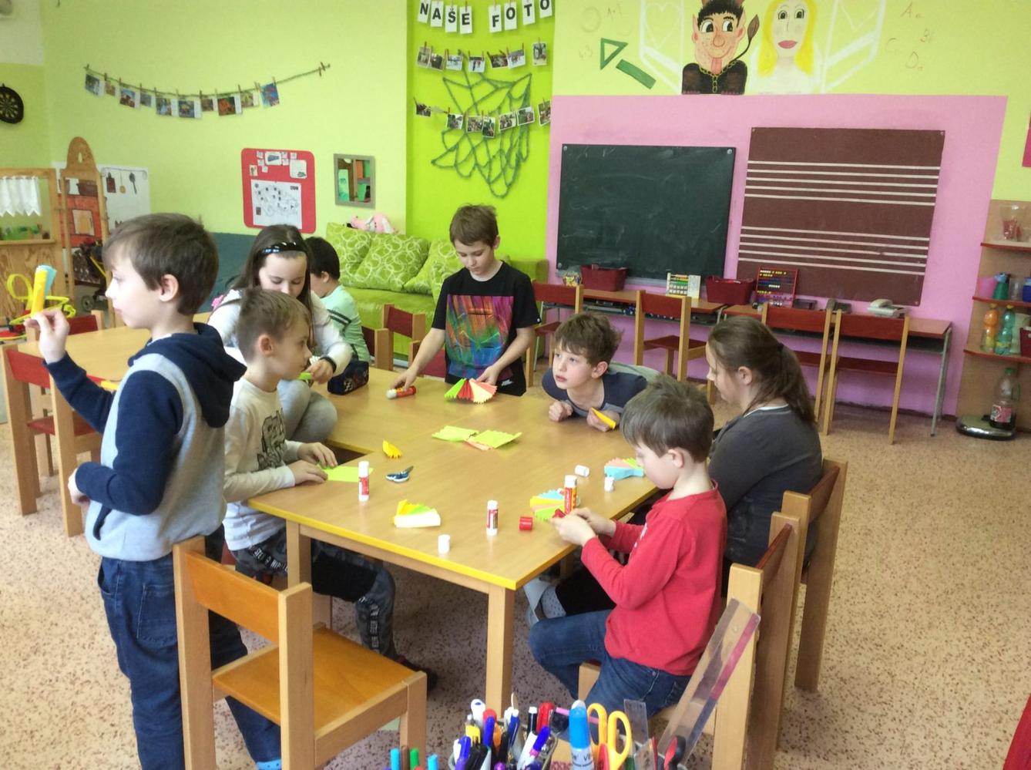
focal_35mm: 32
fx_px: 952
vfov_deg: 44.0
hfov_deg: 56.9
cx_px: 516
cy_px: 385
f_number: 2.4
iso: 100
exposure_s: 1/25
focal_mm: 3.3
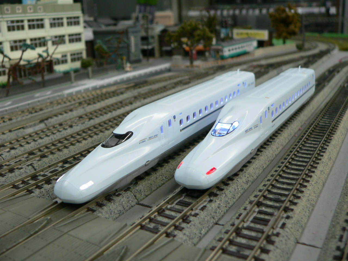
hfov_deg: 51.4
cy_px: 130
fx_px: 362
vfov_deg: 39.7
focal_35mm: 36
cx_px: 174
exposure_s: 1/15
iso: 100
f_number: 2.8
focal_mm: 6
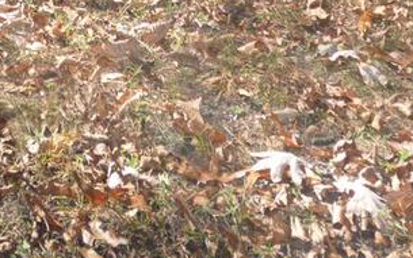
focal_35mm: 72
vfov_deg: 14.4
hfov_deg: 26.0
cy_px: -287
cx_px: -62
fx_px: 811
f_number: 4.5
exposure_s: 1/200
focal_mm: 10
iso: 100
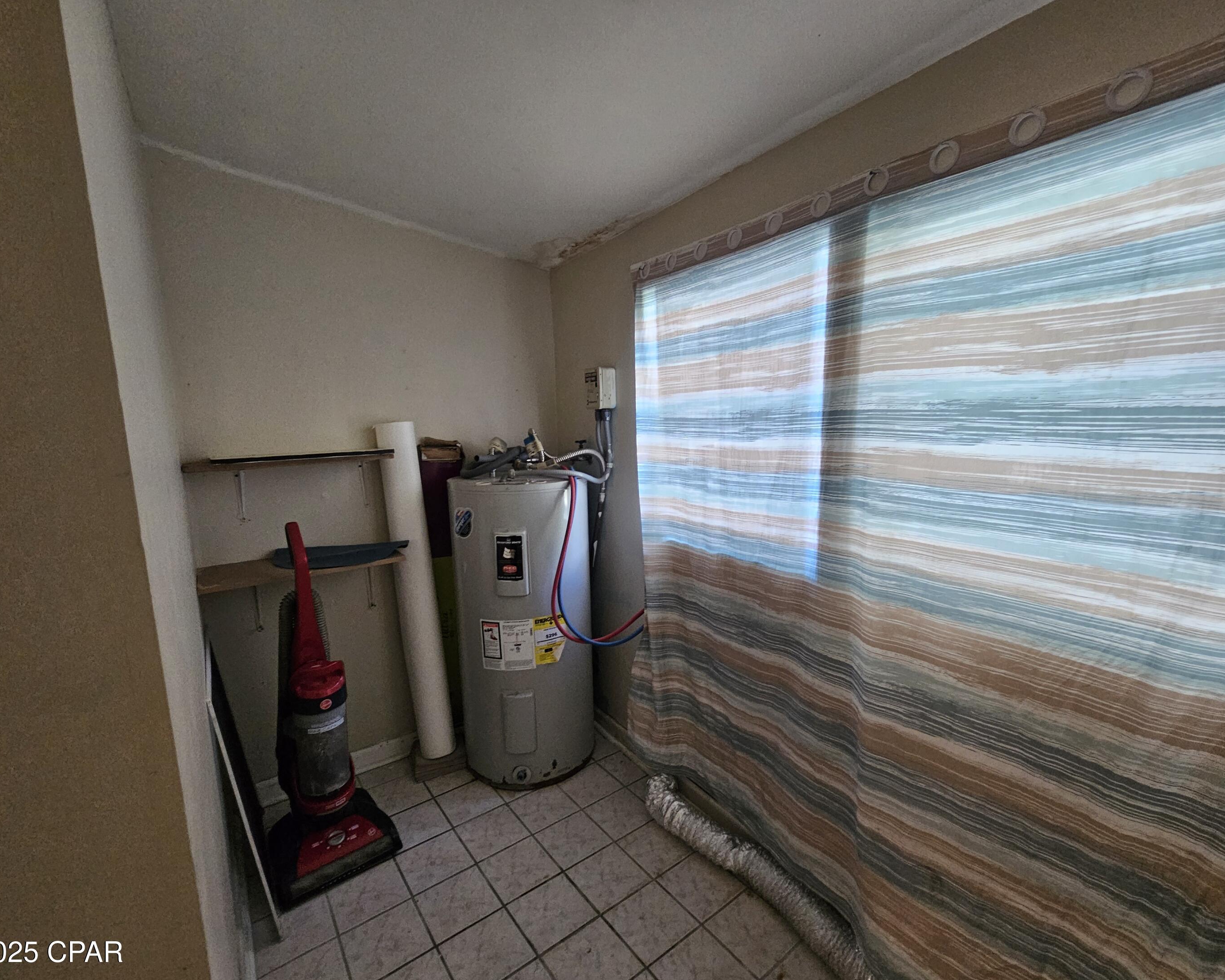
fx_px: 508
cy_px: 492
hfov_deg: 100.7
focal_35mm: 14
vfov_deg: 88.0
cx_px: 628
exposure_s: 1/60
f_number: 2.2
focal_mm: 2.2
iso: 320
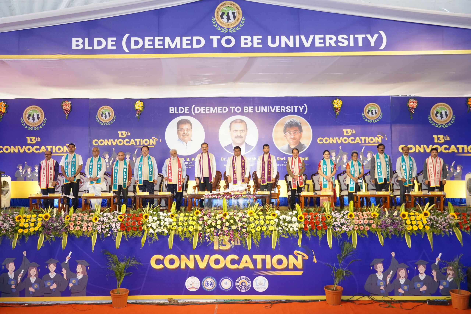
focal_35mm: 39
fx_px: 510
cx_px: 236
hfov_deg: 49.6
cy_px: 157
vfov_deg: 34.2
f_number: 4
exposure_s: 1/200
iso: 1250
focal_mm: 26
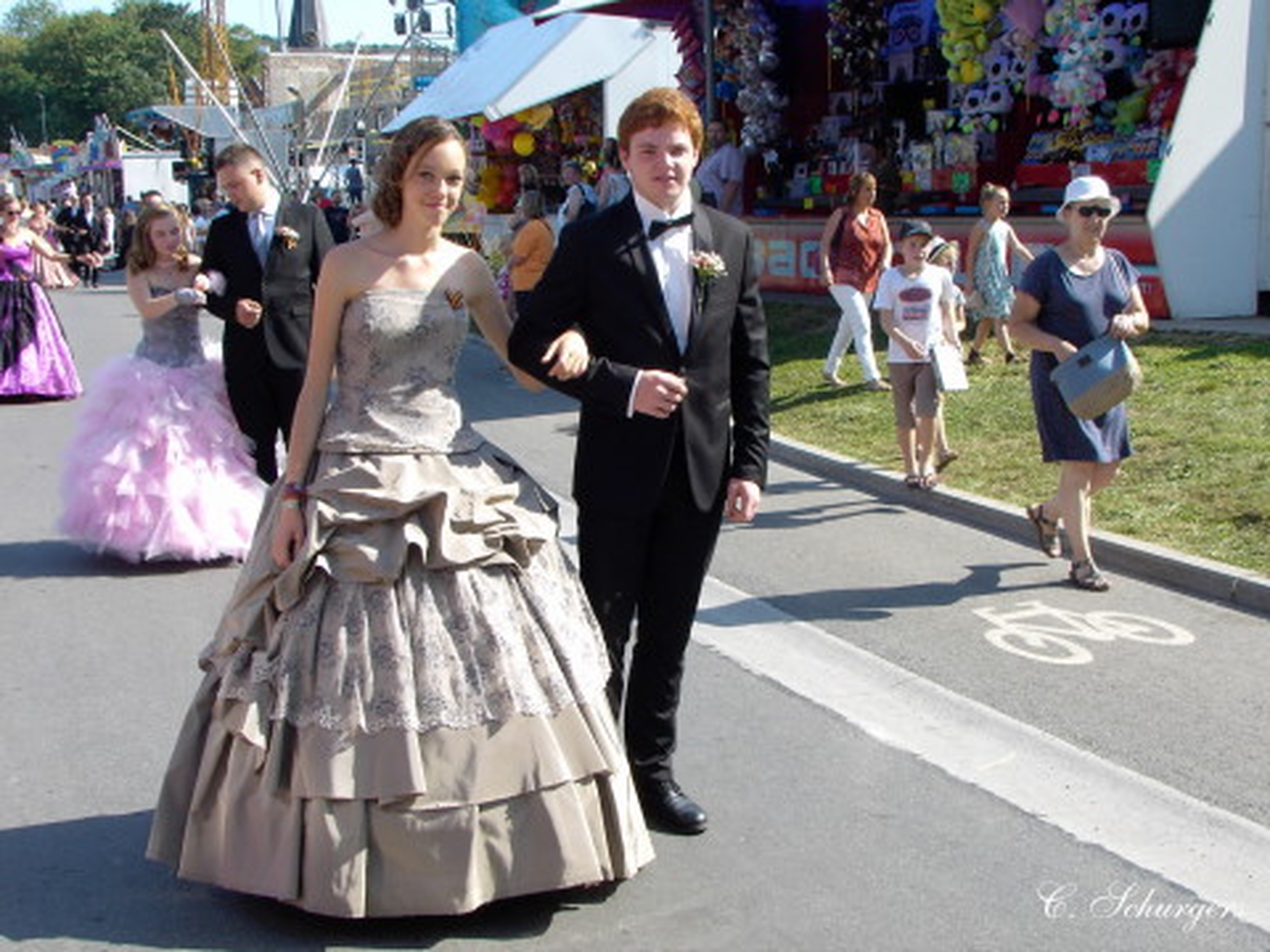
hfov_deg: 38.9
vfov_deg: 29.7
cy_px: 476
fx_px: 1798
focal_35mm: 49
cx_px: 635
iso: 70
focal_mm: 7.5
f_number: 4.5
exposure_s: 1/200
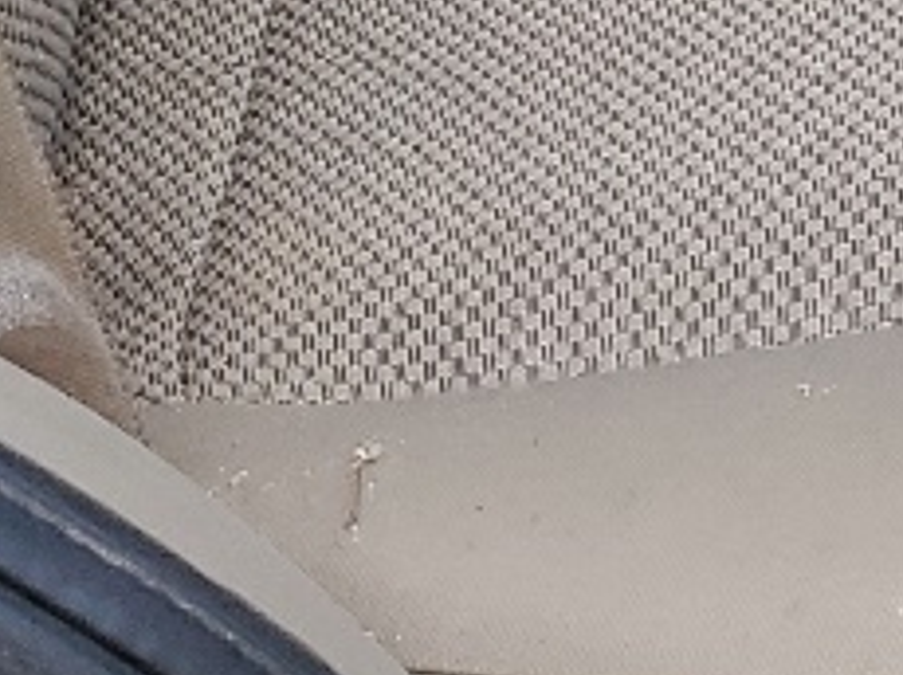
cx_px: 1441
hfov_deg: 10.5
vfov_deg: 7.3
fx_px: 4717
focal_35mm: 181
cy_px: -1275
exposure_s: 1/278
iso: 50
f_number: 1.5
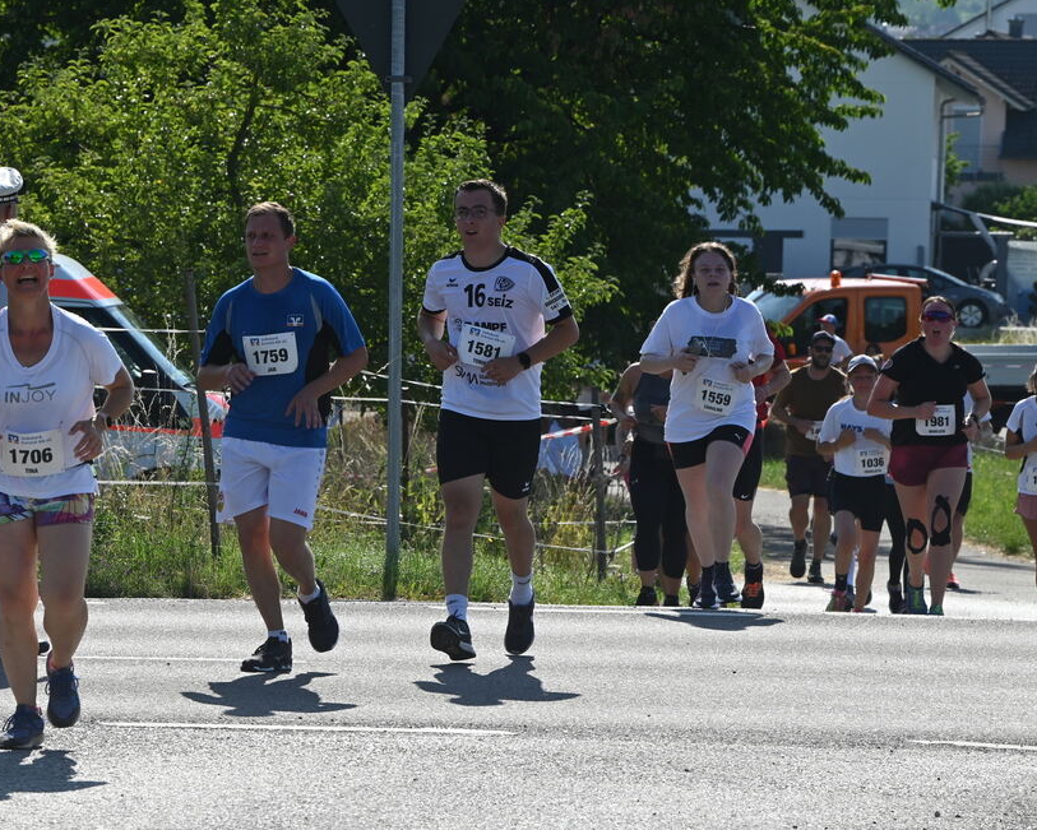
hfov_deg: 7.3
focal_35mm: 263
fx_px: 8075
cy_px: 390
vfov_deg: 5.9
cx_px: 406
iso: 250
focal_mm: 190
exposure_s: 1/320
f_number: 13
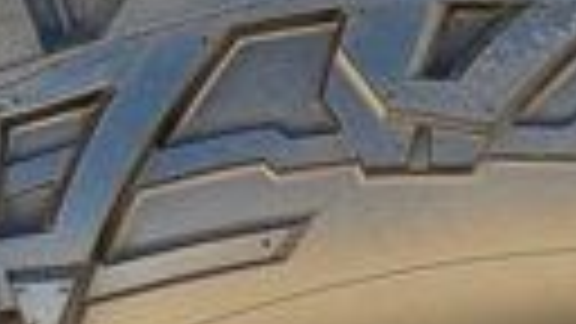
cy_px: 1260
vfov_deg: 2.8
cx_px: 832
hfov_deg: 5.1
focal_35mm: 418
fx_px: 6384
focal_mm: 6.76
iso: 80
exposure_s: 1/349
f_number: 1.78
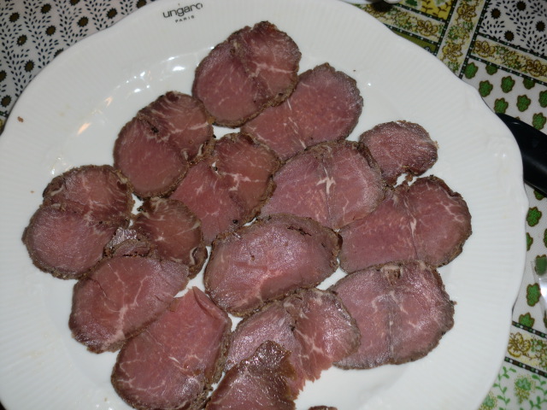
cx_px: 274
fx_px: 553
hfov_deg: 52.6
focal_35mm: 35
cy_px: 205
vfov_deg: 40.7
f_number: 3.1
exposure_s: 1/50
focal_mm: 6.3
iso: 64
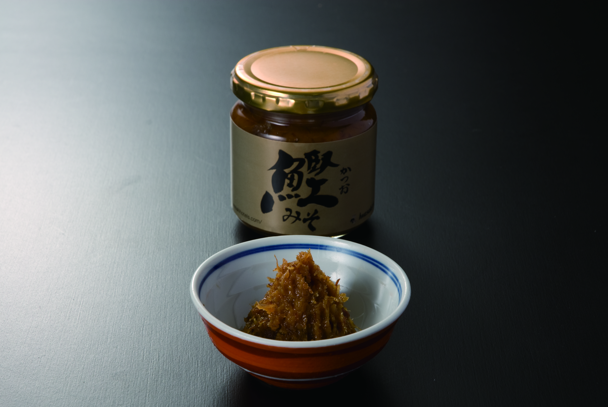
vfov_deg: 13.1
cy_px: 204
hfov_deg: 19.4
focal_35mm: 105
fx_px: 1775
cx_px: 304
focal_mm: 70
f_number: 14
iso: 100
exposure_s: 1/80
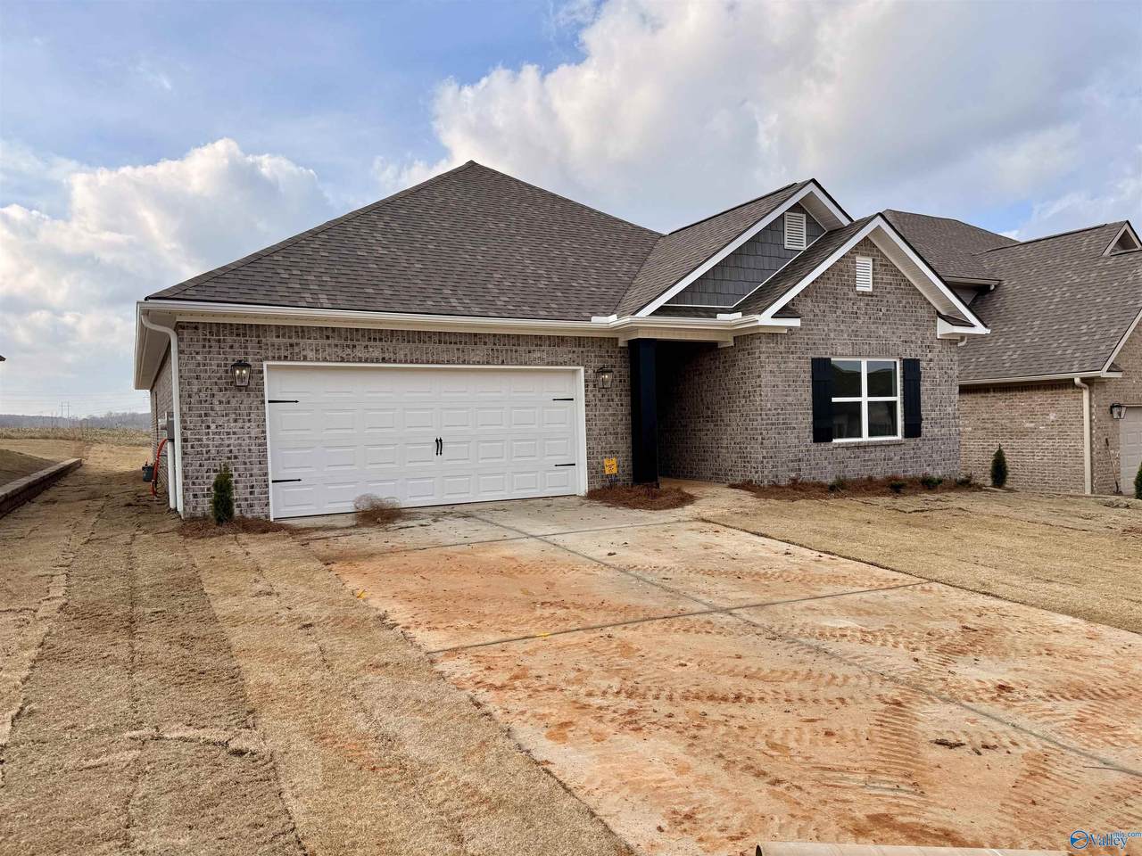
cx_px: 571
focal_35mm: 24
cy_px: 428
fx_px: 792
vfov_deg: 56.8
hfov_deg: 71.6
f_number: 1.78
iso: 80
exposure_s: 1/4405
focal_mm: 6.76
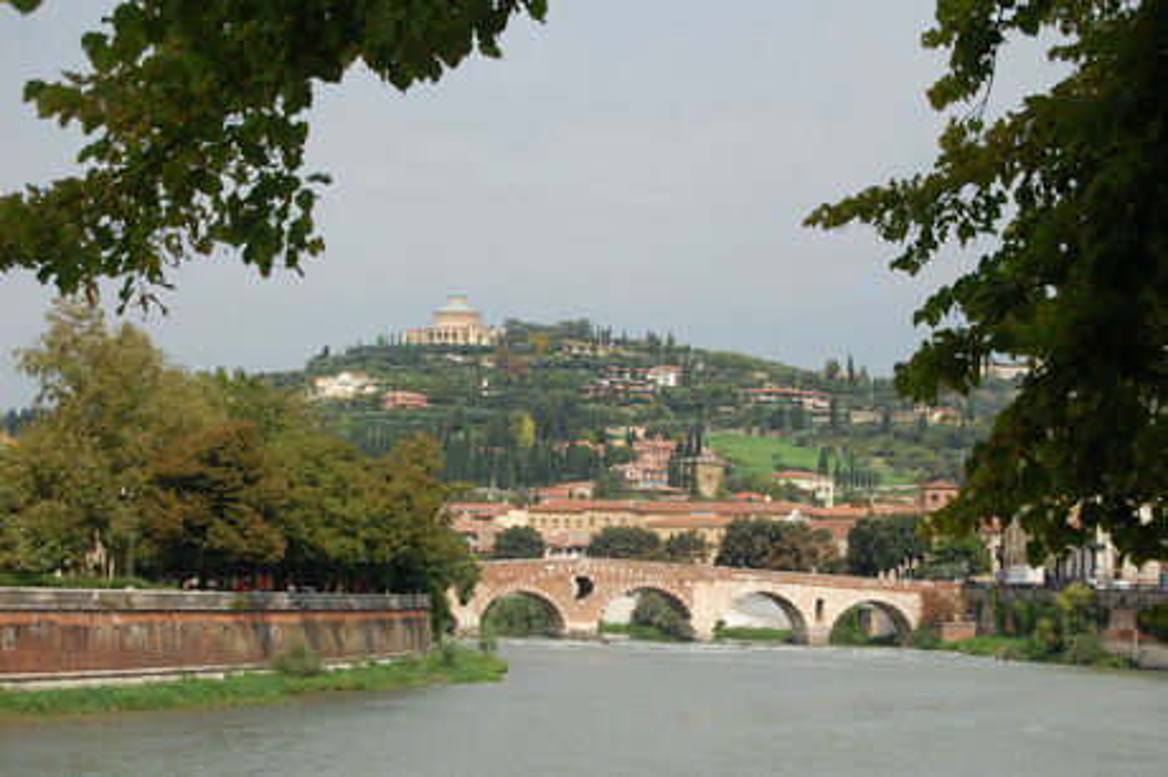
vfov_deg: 16.5
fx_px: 2675
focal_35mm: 82
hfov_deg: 24.6
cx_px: 584
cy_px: 388
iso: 200
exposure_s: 1/500
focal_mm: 55
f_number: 8
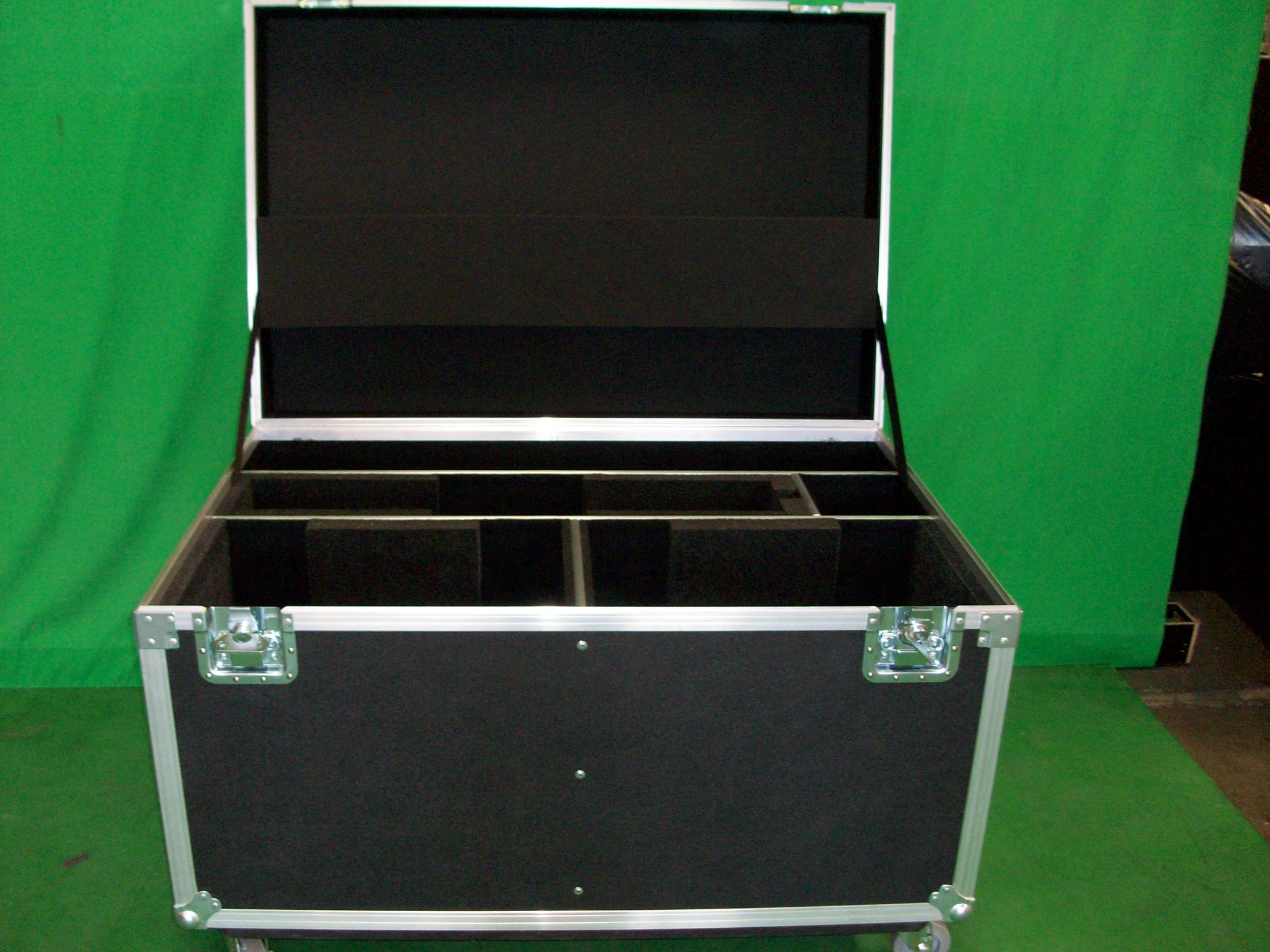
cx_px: 635
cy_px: 476
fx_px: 1247
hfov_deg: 54.0
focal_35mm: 34
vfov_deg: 41.8
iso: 160
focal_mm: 5.7
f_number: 2.8
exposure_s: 1/30
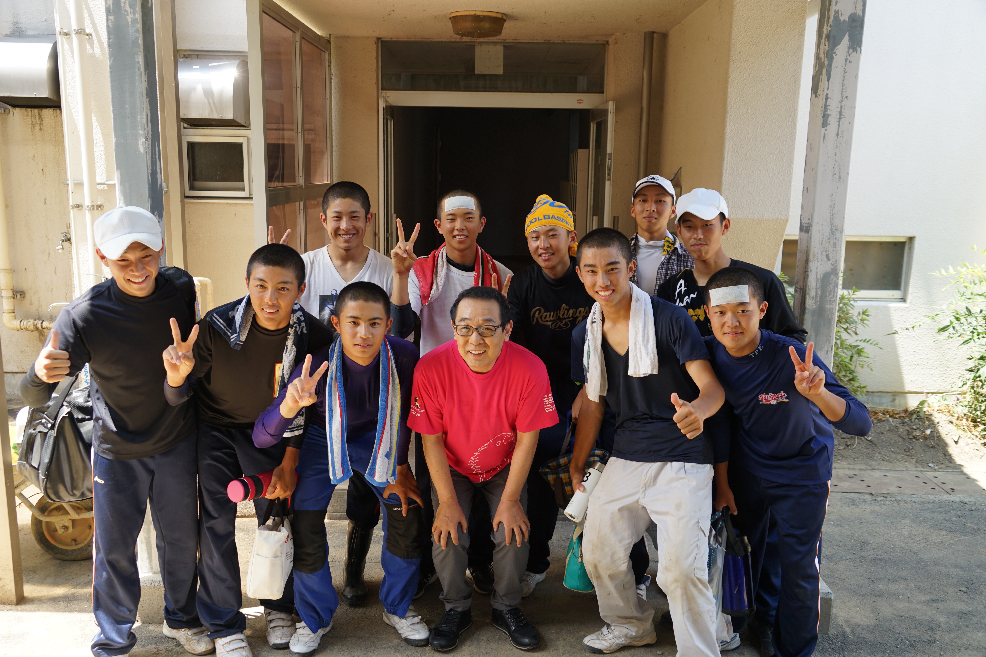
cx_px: 493
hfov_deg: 61.9
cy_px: 328
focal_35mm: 30
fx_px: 822
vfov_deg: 43.6
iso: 100
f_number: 5
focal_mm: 30
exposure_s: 1/80
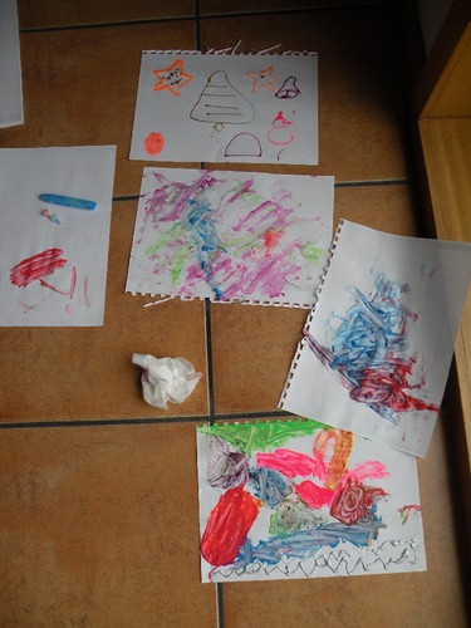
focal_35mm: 27
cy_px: 314
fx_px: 490
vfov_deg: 65.3
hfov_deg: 51.4
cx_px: 236
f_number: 2.8
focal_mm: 4.7
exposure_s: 1/60
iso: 93
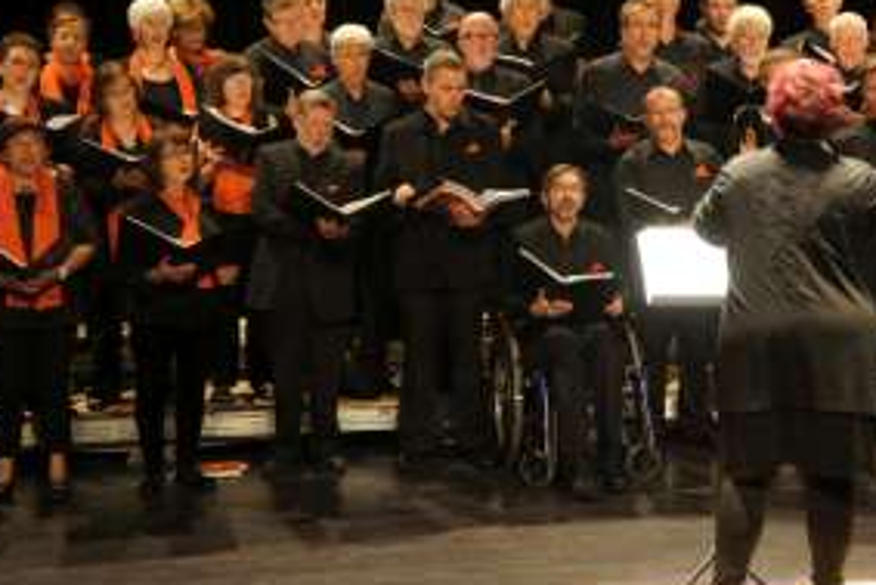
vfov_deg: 15.6
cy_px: 206
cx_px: 611
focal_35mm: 88
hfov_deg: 23.0
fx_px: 2136
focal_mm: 39
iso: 1600
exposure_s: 1/15
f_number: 4.5
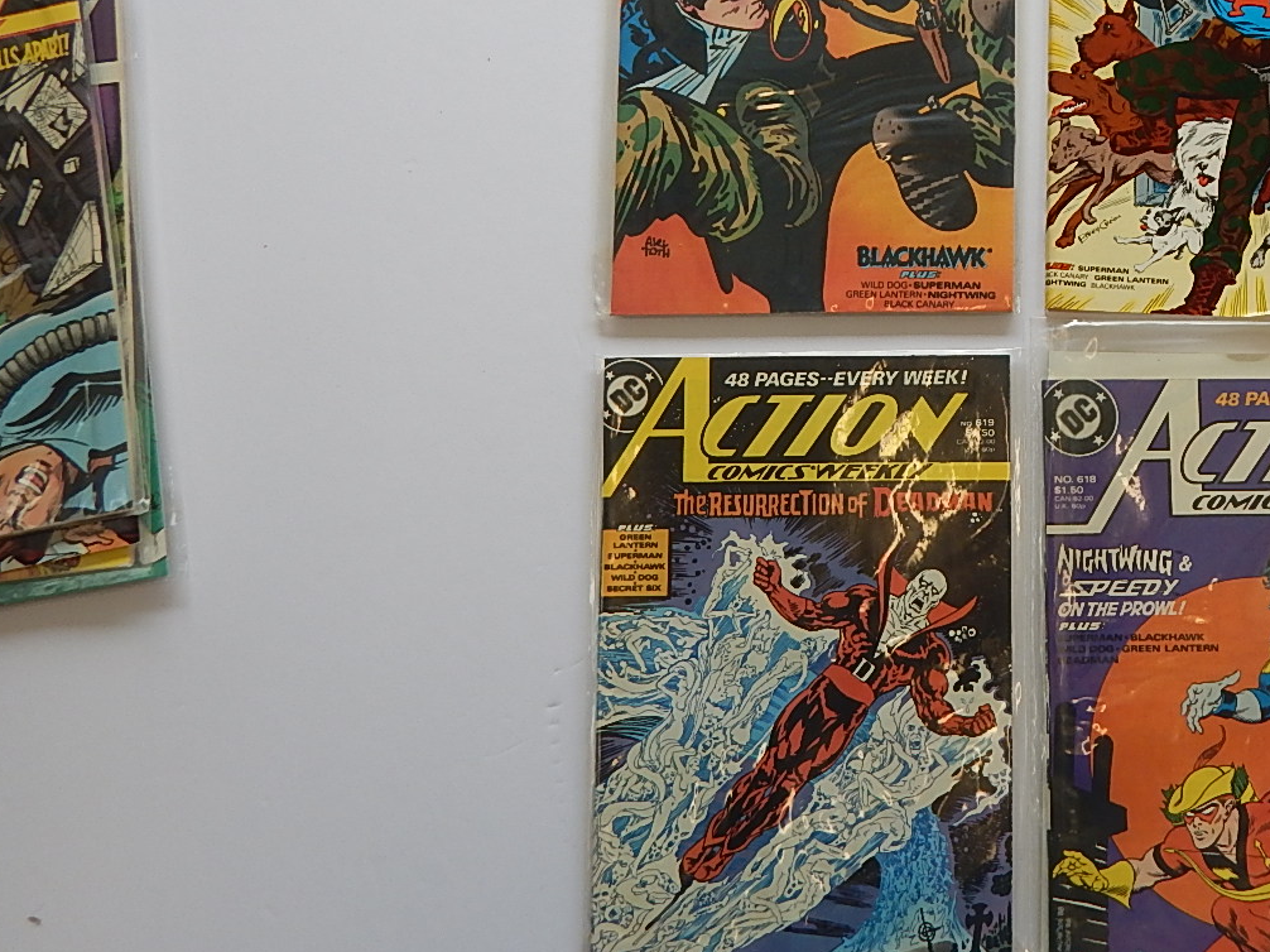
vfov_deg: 40.5
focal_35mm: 35
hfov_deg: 49.9
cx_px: 992
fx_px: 1284
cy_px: 393
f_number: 3
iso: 125
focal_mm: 4
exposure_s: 1/100
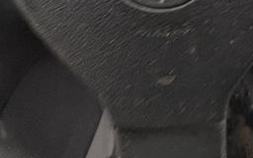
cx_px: 221
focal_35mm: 52
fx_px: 359
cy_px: -76
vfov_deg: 21.2
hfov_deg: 36.7
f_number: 2.2
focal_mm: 2.22
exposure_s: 1/60
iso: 320
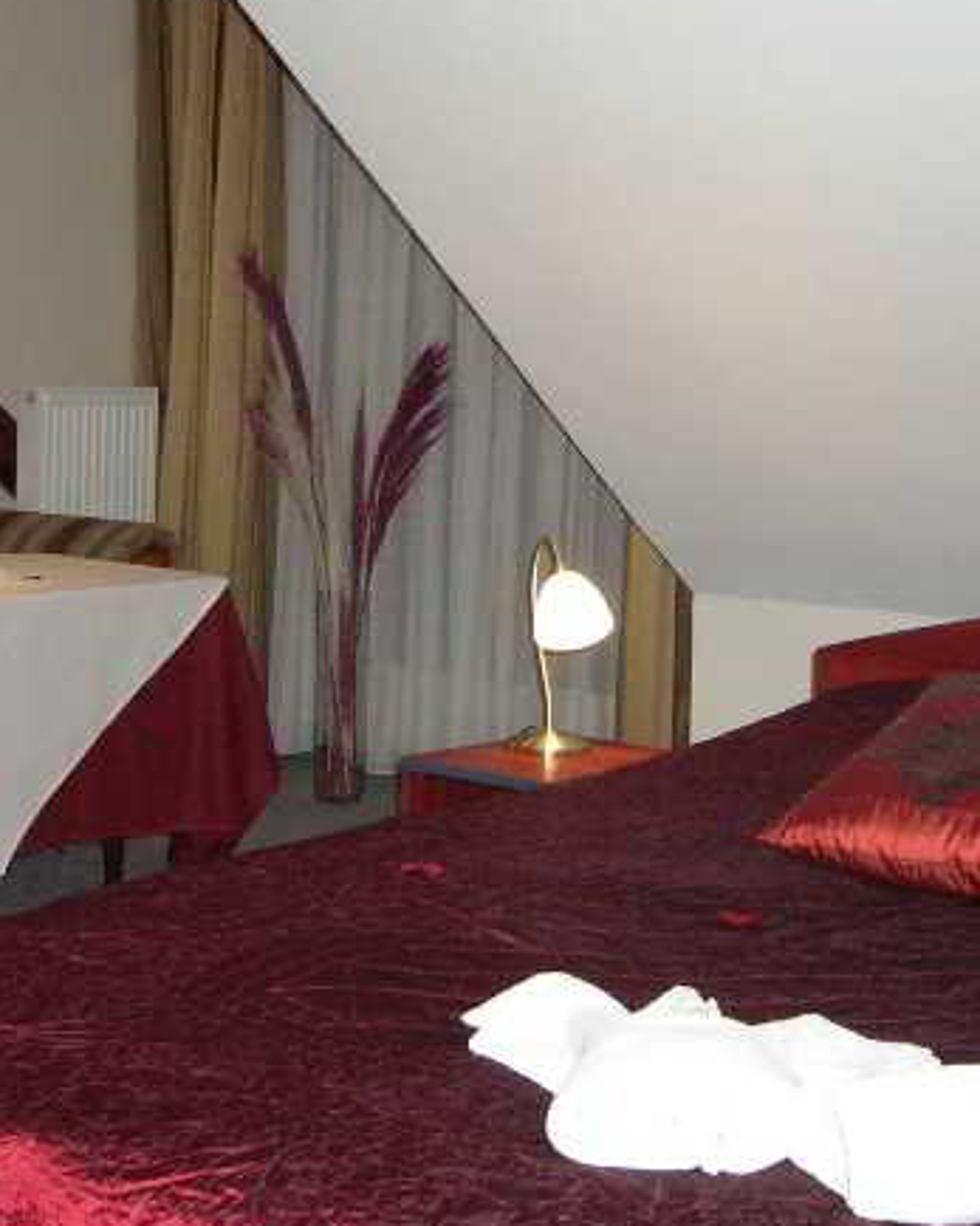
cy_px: 444
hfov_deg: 24.2
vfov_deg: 29.9
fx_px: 2285
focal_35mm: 63
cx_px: 401
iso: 300
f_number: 2.8
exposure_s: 1/60
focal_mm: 5.8
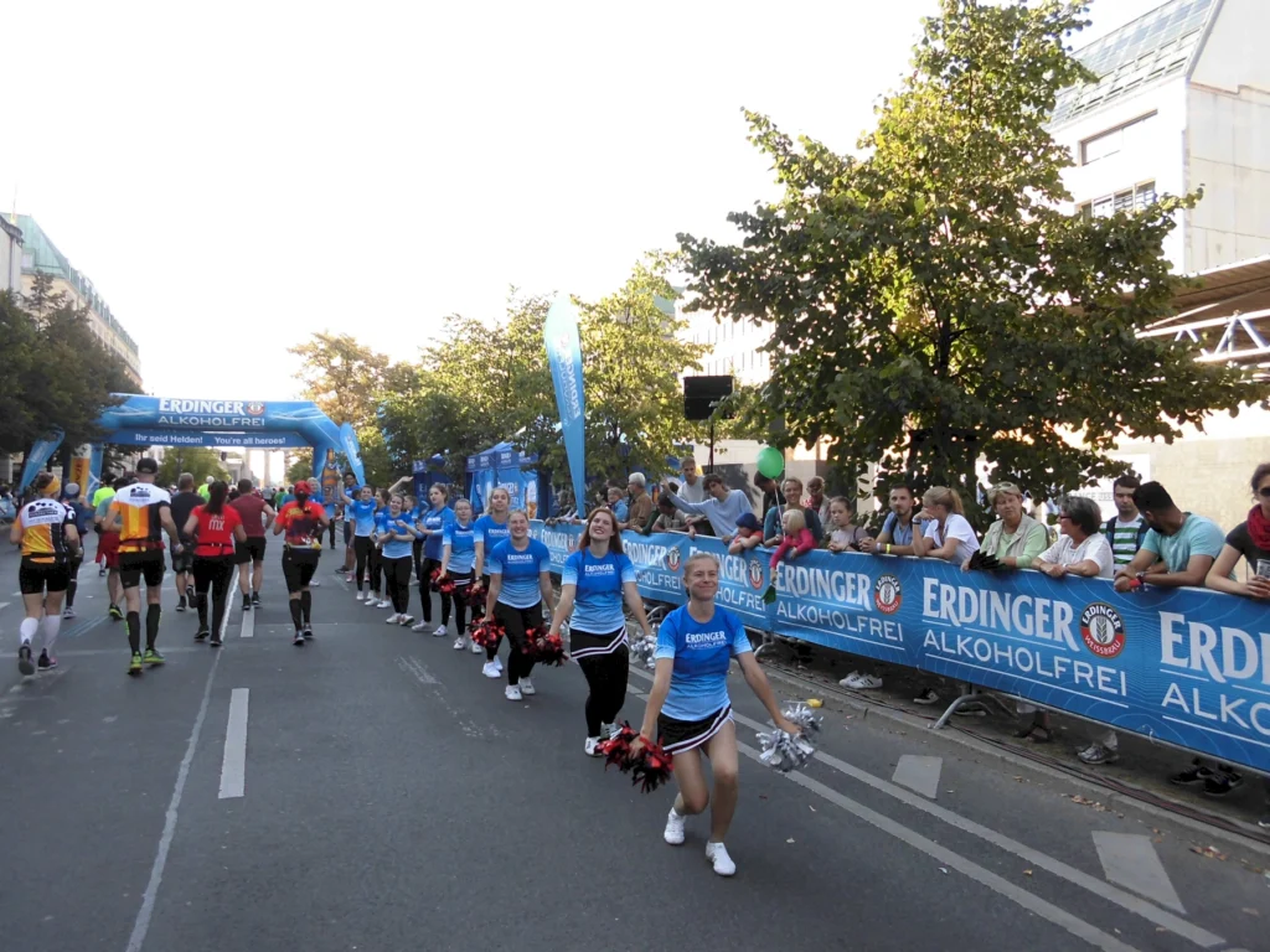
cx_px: 635
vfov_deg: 53.1
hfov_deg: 67.3
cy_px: 476
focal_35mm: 26
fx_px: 954
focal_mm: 4.6
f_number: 3.2
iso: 64
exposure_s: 1/160
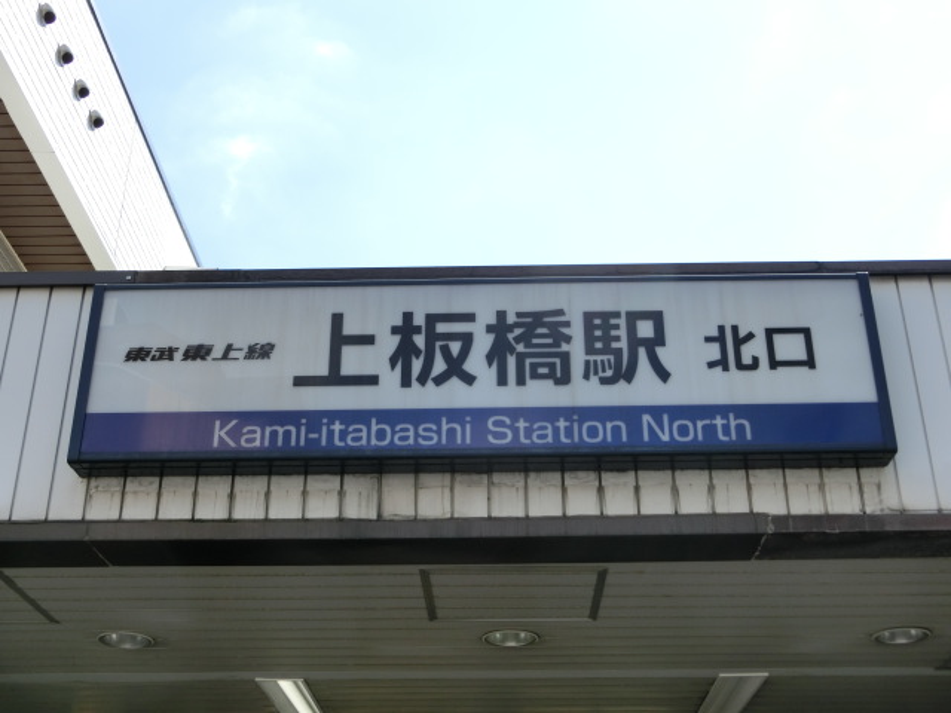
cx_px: 476
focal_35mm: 45
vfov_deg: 32.2
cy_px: 356
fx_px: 1236
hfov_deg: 42.1
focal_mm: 8
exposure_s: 1/320
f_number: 4.4
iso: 80
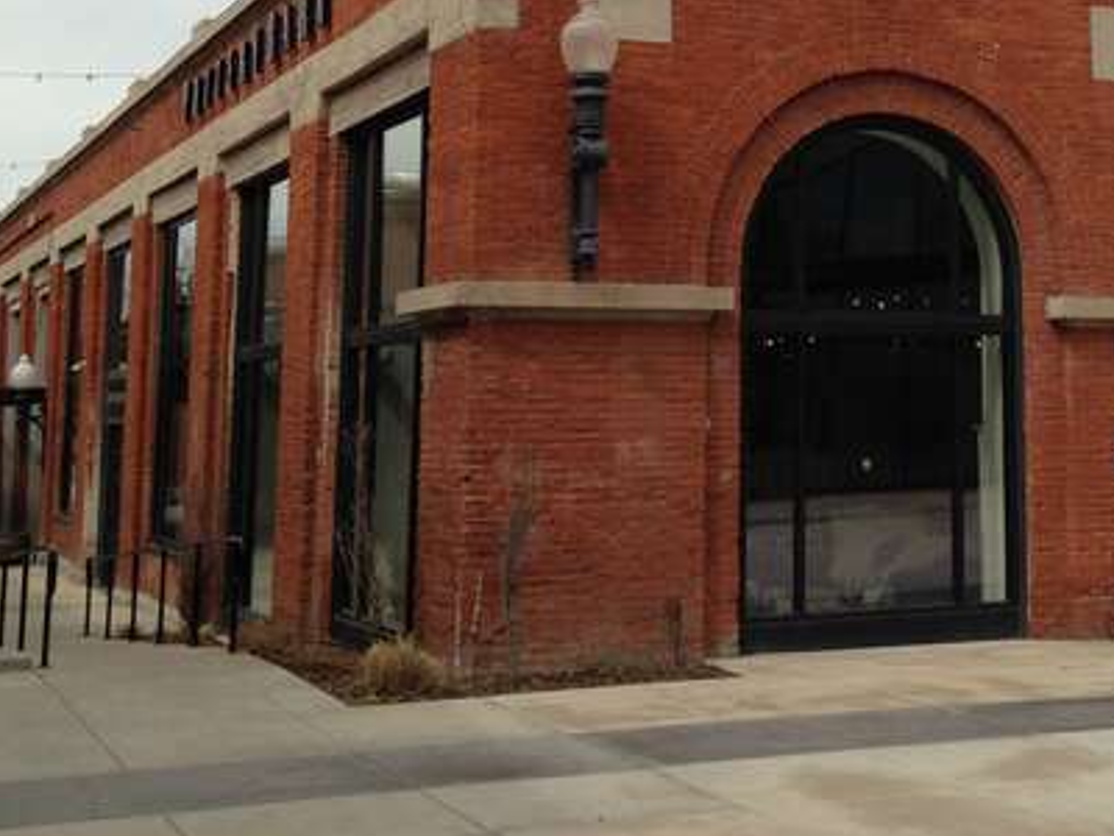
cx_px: 866
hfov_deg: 28.8
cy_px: 120
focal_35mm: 66
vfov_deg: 21.8
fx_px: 2124
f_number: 2.4
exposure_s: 1/1550
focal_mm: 4.12
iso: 50
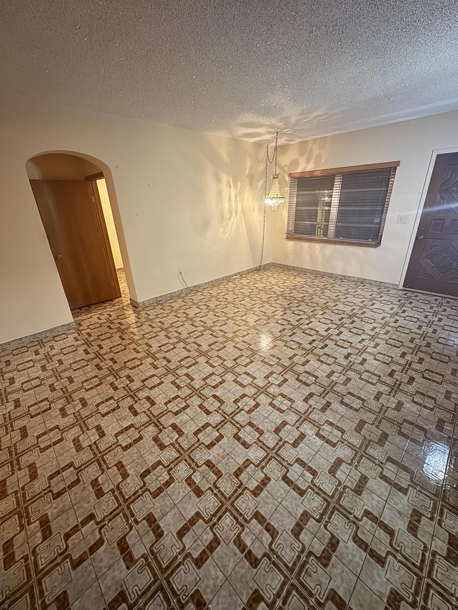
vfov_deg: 102.1
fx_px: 247
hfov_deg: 85.7
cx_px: 229
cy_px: 305
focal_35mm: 14
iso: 1250
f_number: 2.2
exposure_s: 1/30
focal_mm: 2.22
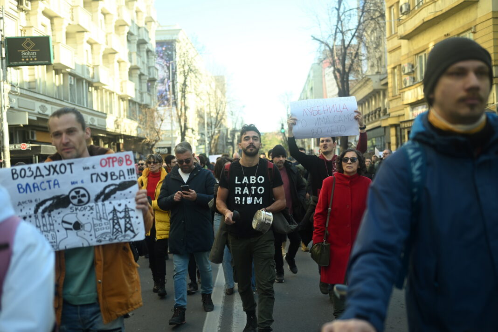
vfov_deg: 33.4
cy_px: 166
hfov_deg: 48.5
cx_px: 249
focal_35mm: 40
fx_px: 553
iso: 200
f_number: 2.5
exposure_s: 1/800
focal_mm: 40
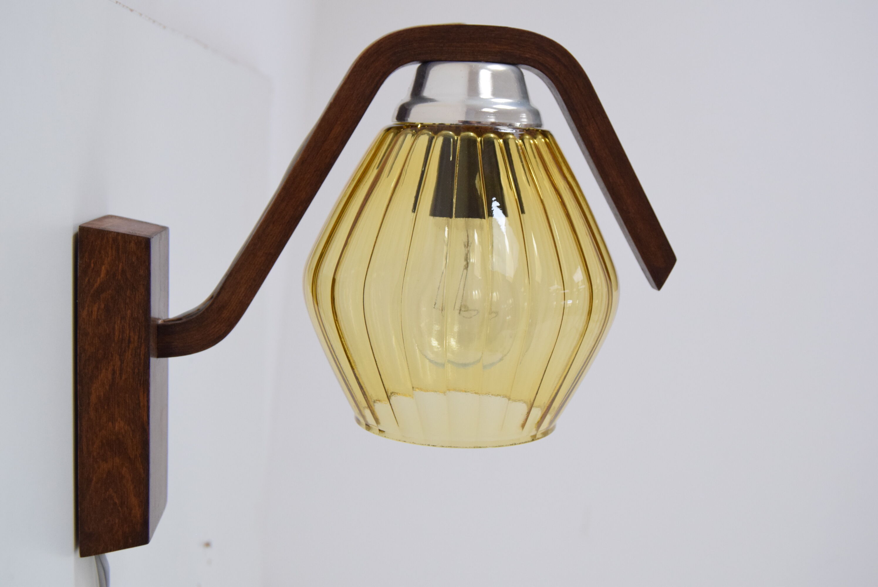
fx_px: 1135
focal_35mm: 46
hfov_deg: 42.3
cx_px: 439
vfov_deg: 29.0
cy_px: 294
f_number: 6.3
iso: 1600
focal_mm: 31
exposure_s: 1/160
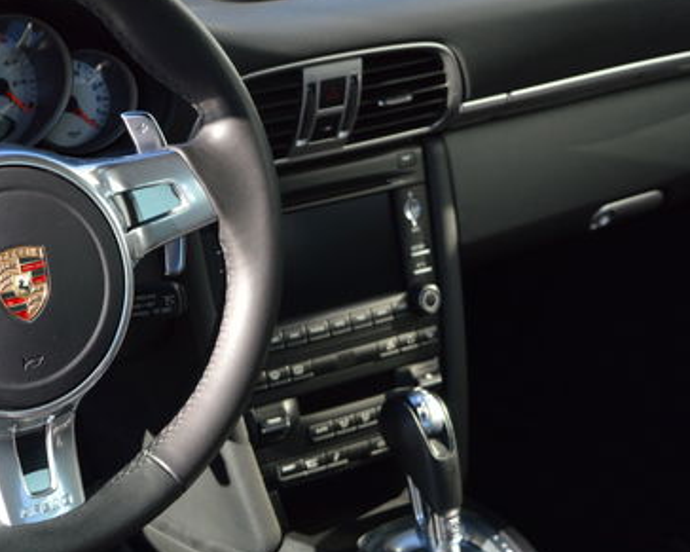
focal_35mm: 86
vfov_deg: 17.9
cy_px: 258
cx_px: 114
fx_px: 1756
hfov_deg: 21.9
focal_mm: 29
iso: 100
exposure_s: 1/125
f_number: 5.6
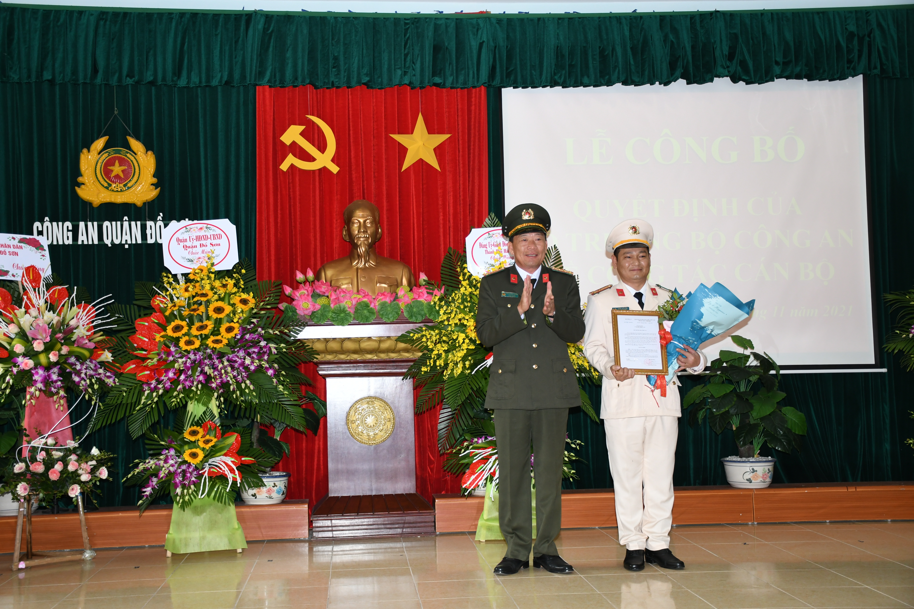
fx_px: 1142
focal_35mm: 45
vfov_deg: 29.9
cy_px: 304
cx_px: 457
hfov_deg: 43.6
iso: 640
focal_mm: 30
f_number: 4.5
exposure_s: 1/200
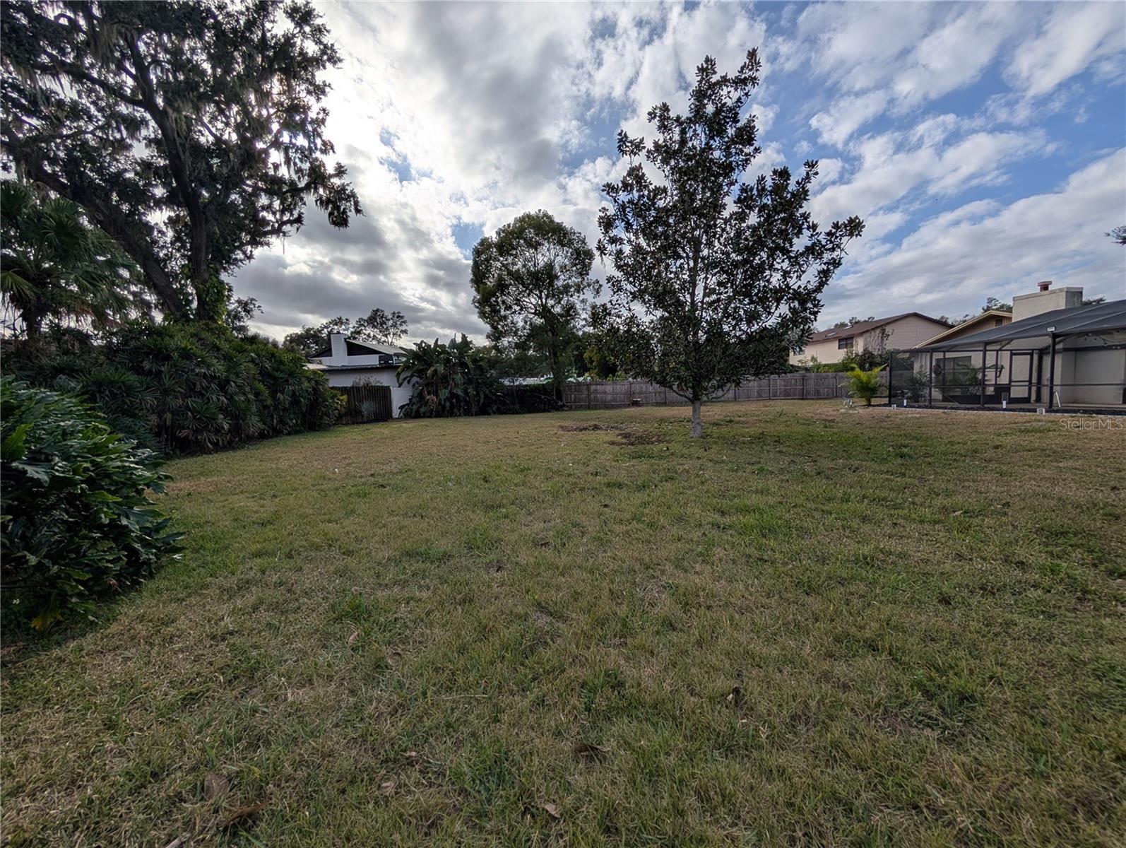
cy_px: 424
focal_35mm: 12
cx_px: 563
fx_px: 391
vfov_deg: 94.6
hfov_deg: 110.5
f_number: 1.7
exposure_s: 1/5848
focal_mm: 2.02
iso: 42
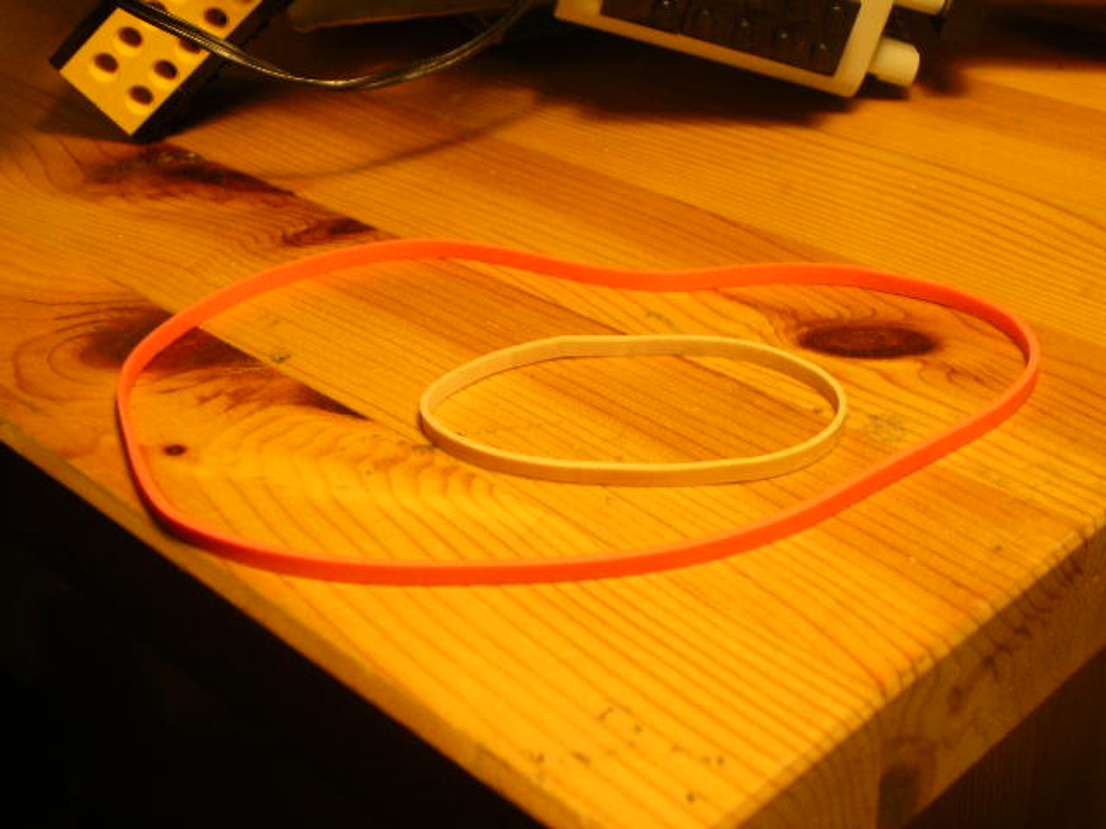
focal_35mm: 54
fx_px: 1725
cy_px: 414
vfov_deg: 27.0
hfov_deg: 35.5
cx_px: 553
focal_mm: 9.1
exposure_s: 1/9.8
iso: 50
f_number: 3.4
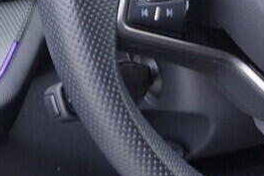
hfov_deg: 10.3
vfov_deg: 6.9
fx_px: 1444
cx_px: 302
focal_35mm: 197
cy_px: -35
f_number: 2.8
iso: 200
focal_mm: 24
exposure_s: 1/40
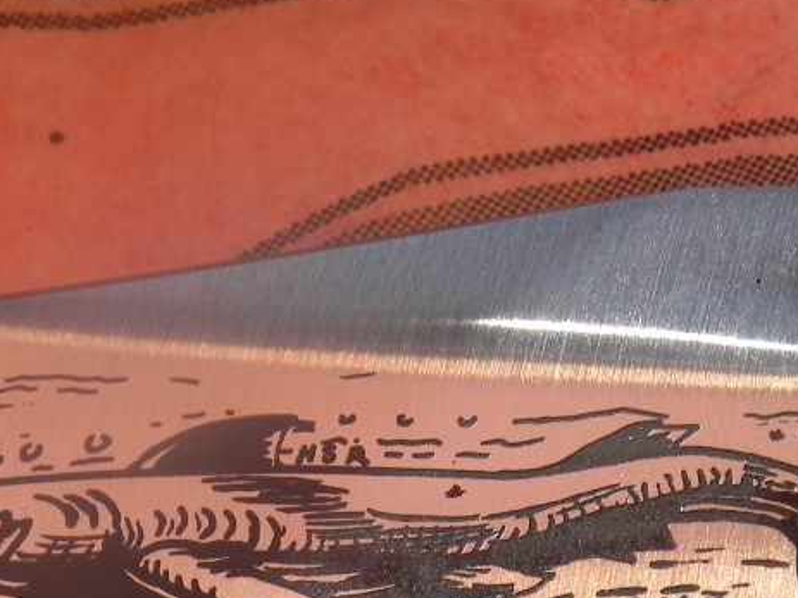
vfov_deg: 6.5
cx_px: 360
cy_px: 496
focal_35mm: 227
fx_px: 5232
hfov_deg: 8.7
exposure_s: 1/330
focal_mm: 18.8
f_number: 7.1
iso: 160
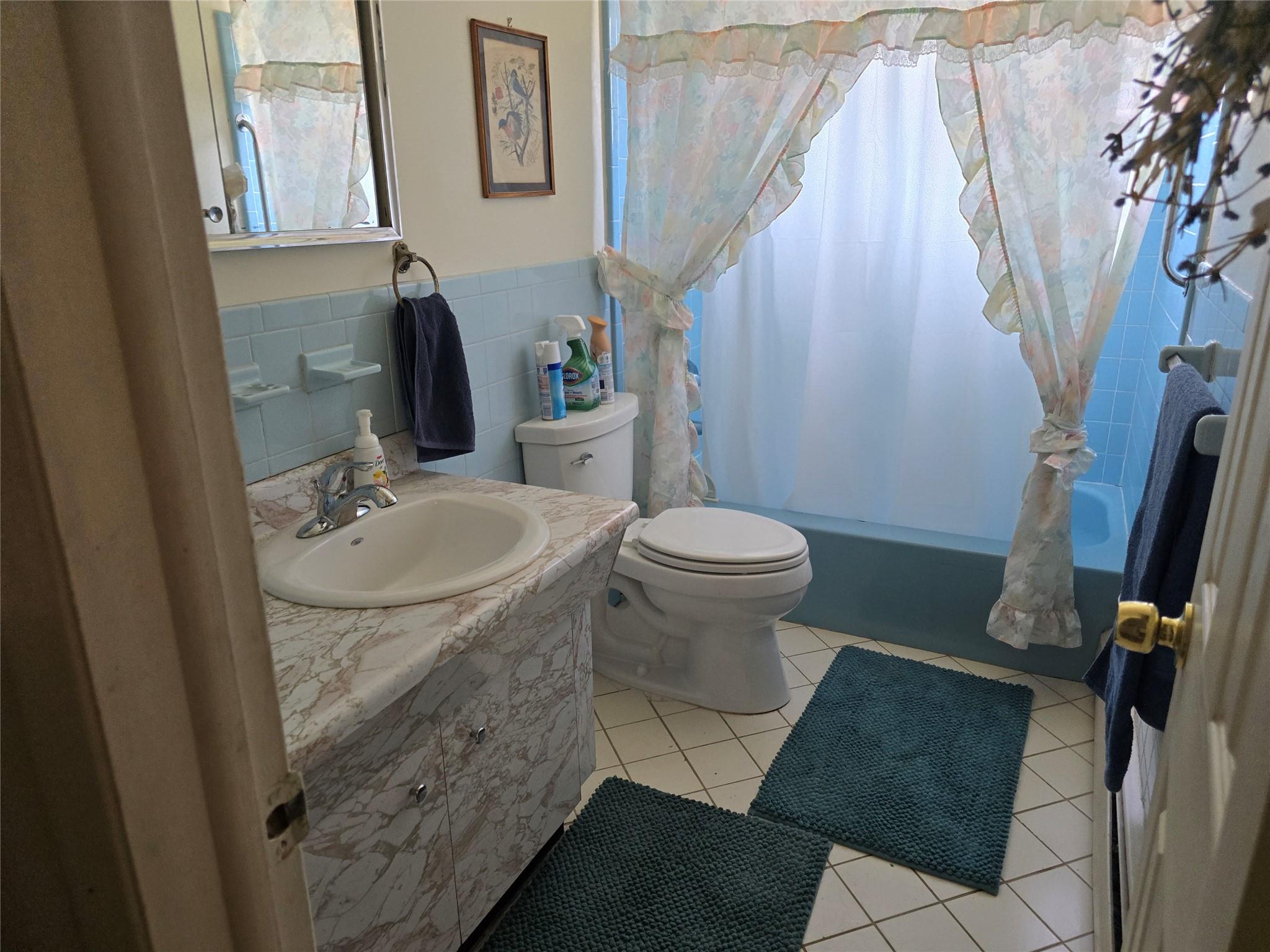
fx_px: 844
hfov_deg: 73.9
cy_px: 476
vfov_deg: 58.9
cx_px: 635
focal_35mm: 23
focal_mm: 6.3
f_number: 1.7
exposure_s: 1/120
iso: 500
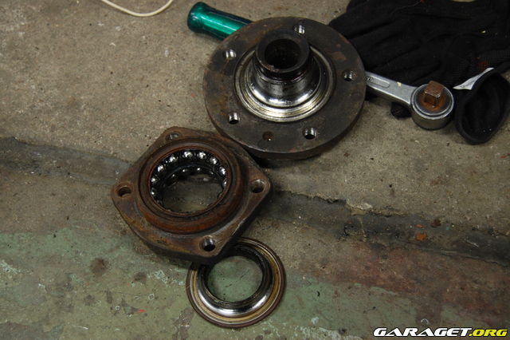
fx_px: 722
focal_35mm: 51
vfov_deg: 26.5
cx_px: 255
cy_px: 170
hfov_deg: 38.9
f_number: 4.5
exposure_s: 1/25
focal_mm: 34
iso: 800
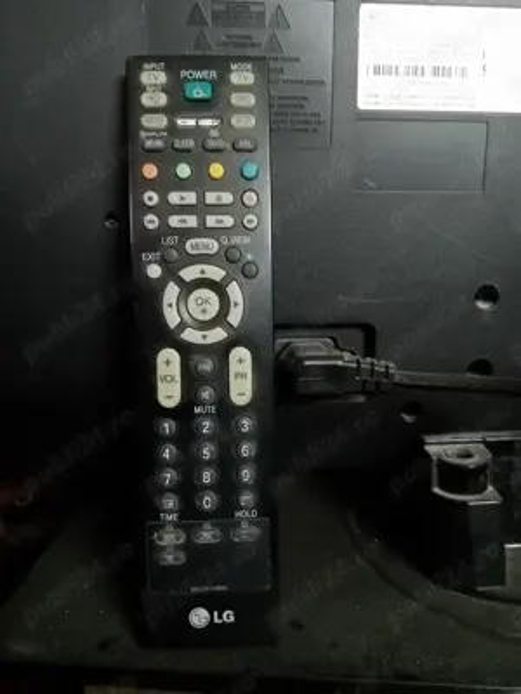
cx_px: 260
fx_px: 522
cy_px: 347
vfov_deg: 67.3
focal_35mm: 26
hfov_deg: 53.1
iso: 590
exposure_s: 1/25
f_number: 1.8
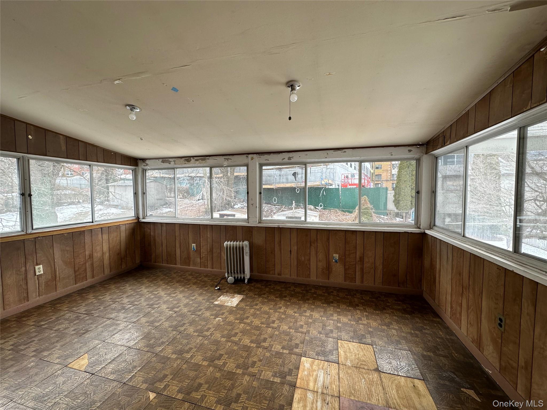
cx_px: 274
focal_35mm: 14
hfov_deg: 102.1
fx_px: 221
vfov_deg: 85.7
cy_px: 205
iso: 50
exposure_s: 1/99
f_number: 2.2
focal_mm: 2.22
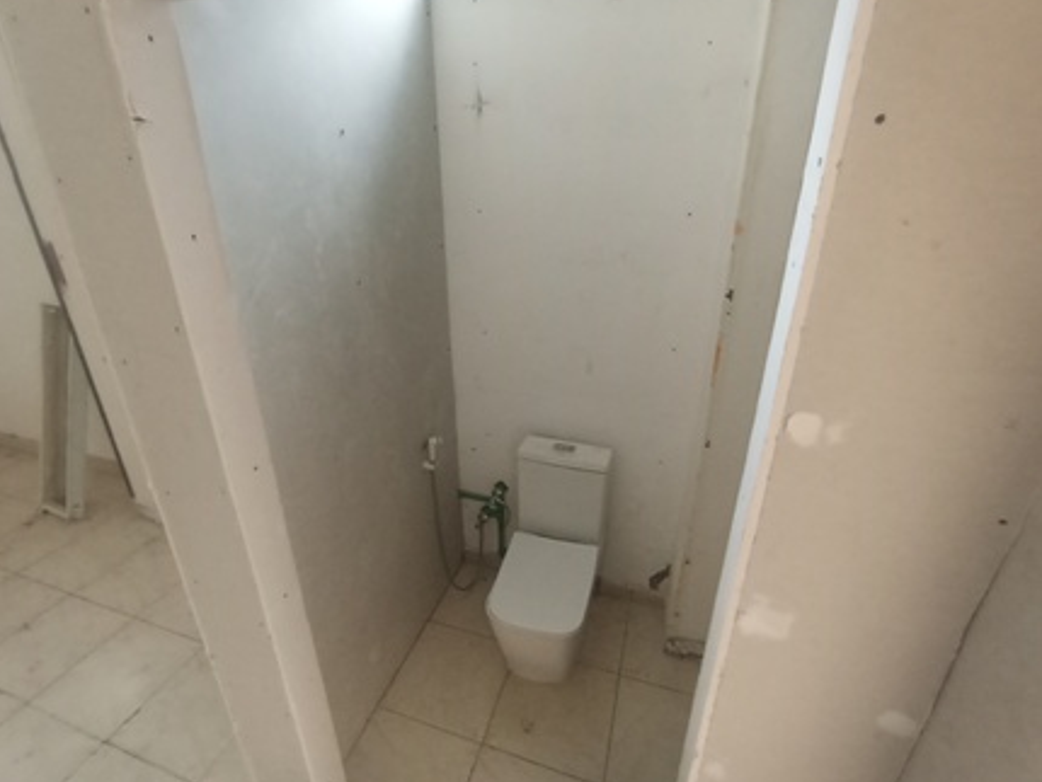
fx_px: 512
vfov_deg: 74.8
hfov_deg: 90.9
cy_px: 379
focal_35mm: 17
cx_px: 496
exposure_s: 1/25
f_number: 2.2
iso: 900
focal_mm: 1.65
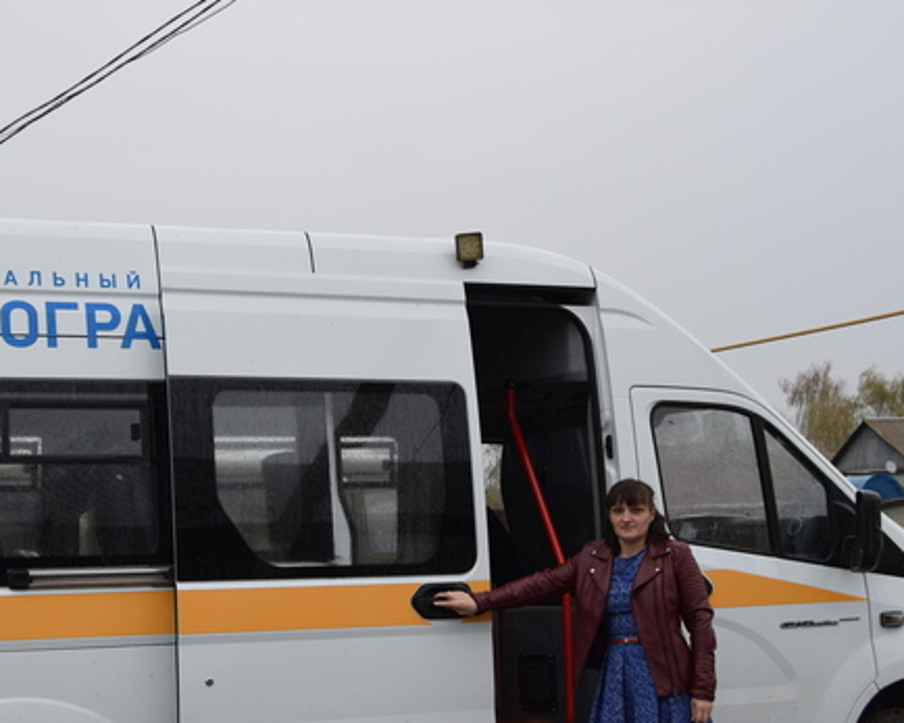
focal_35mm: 64
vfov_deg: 23.8
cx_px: 340
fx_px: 1712
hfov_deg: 29.5
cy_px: 385
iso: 400
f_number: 8
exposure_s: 1/250
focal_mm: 34
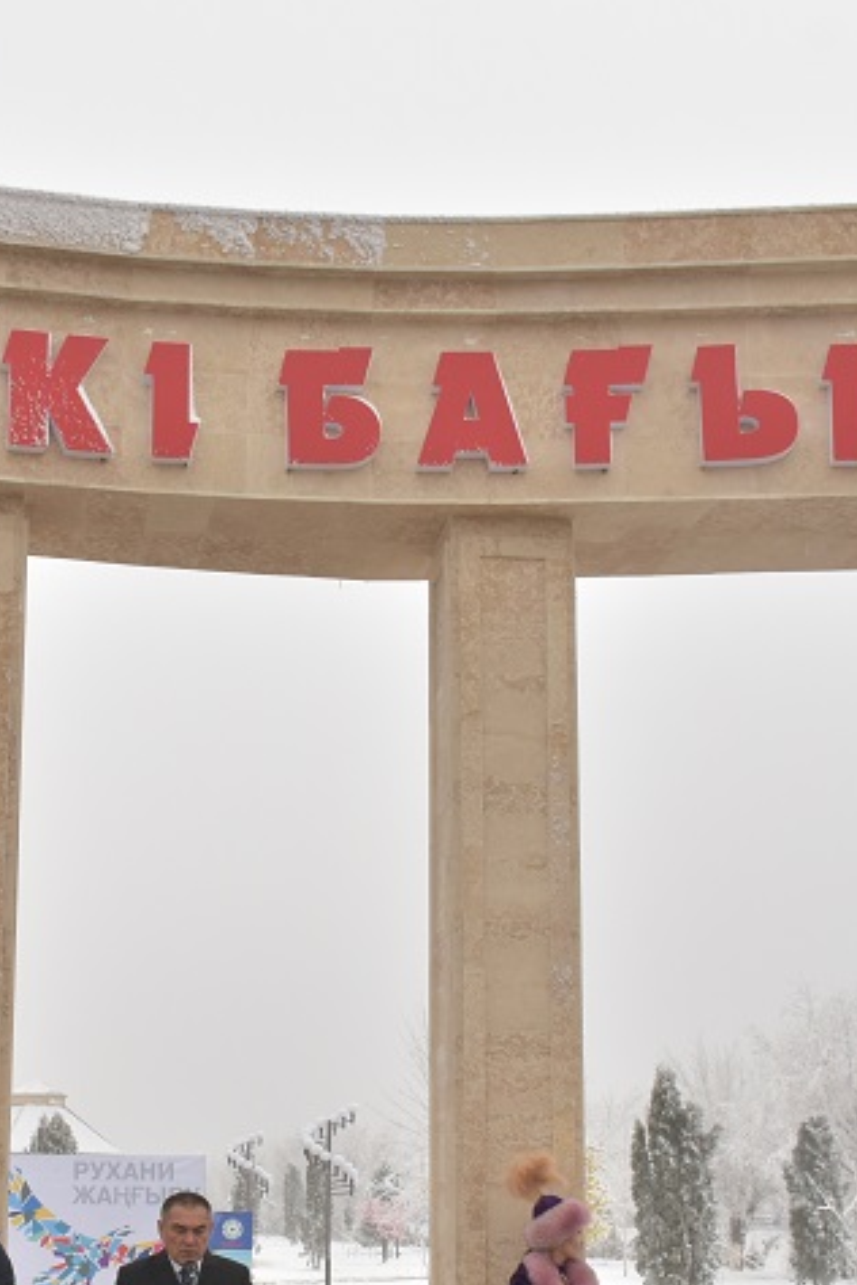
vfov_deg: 34.7
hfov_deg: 23.6
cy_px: 854
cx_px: 231
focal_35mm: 57
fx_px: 2035
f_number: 8
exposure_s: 1/320
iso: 320
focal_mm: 18
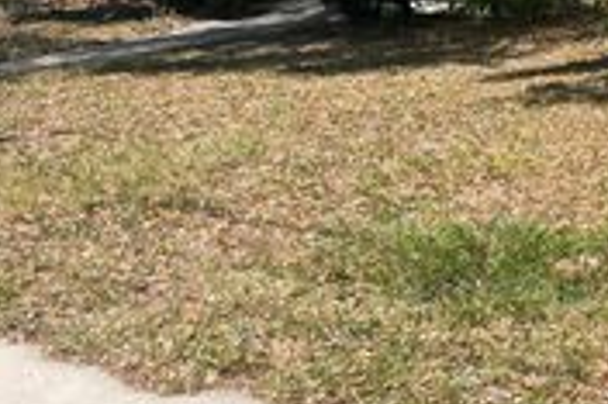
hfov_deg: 23.2
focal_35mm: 77
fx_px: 1299
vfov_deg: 16.9
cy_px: -81
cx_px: 801
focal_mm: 4.2
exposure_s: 1/1795
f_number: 1.6
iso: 32
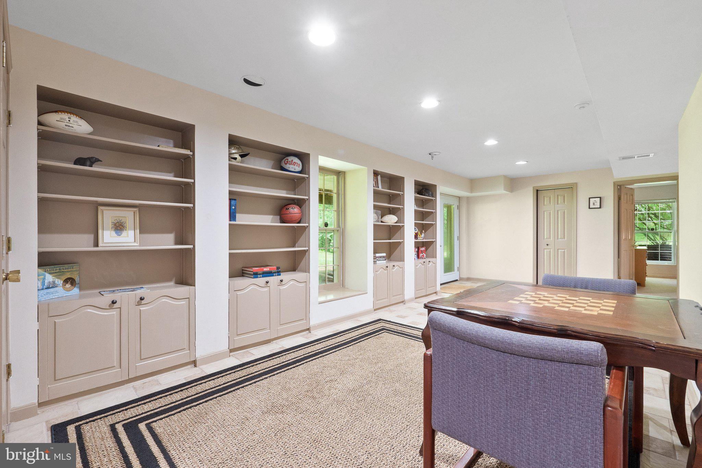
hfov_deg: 100.4
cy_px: 234
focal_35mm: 15
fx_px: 292
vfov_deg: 77.3
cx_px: 351
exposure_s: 1/1.67
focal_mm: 10
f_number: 8
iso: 800
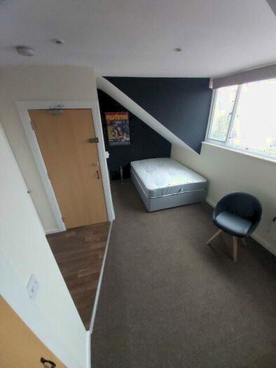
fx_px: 128
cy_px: 184
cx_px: 138
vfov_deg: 110.5
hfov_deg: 94.5
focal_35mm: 12
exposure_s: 1/24
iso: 250
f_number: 2.2
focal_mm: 1.42
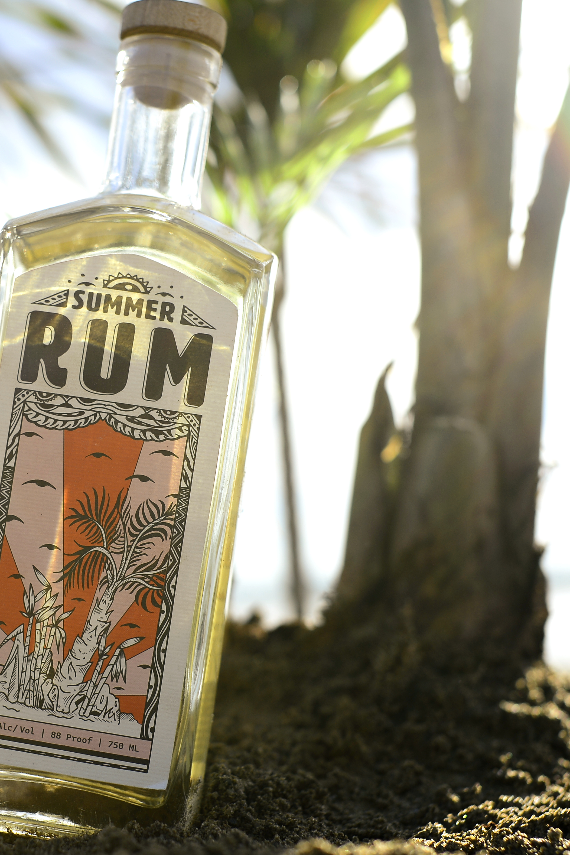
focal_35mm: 78
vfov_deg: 26.0
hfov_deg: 17.3
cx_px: 100
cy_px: 441
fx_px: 1852
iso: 200
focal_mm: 50
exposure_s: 1/1250
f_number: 4
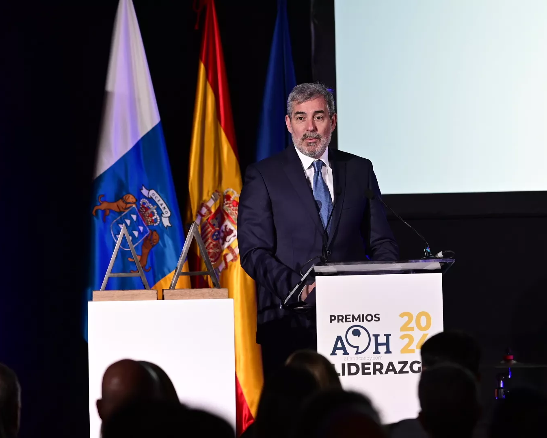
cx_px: 282
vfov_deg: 6.8
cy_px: 219
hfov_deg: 8.5
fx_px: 3692
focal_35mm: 228
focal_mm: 135
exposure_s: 1/800
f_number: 2.2
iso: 1600
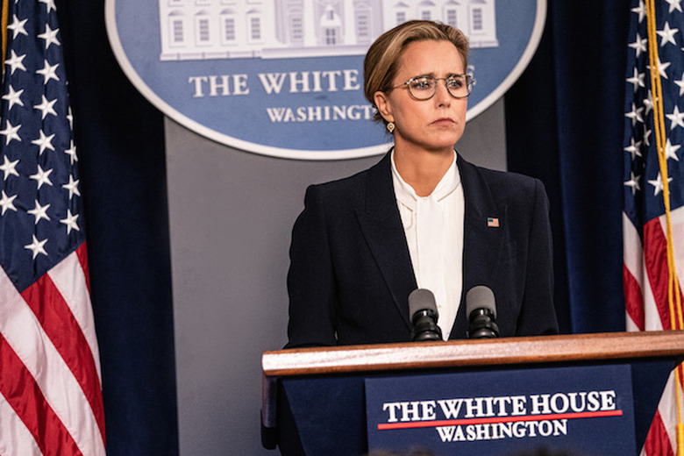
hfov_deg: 10.3
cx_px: 342
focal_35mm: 200
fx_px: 3800
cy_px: 228
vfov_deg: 6.9
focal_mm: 200
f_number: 4
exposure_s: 1/100
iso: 4000
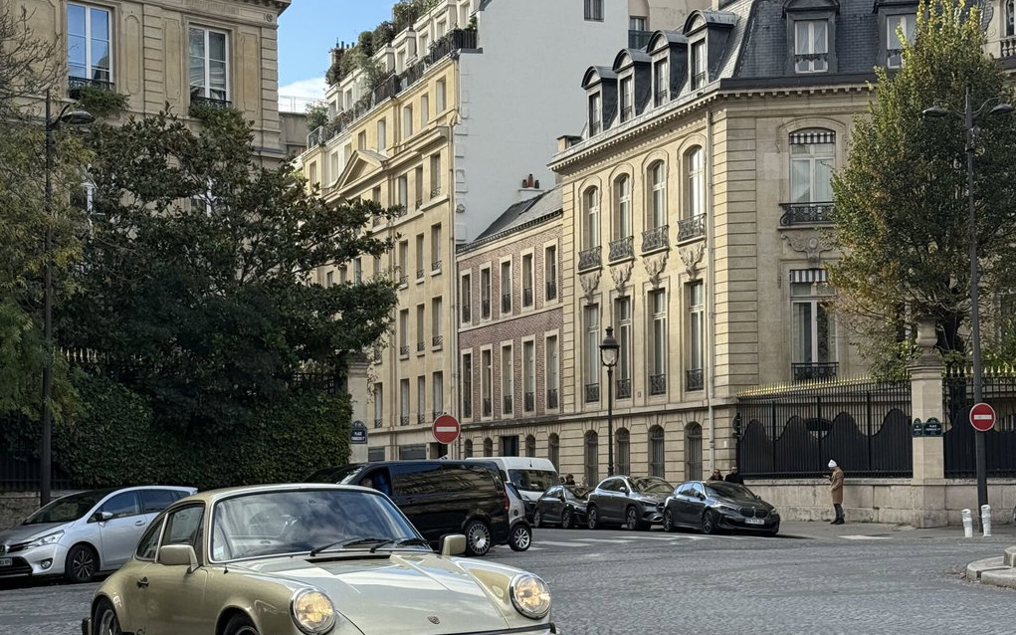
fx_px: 1883
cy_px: 414
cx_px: 508
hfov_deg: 30.2
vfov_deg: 19.1
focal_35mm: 68
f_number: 1.78
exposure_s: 1/2273
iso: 100
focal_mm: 6.76
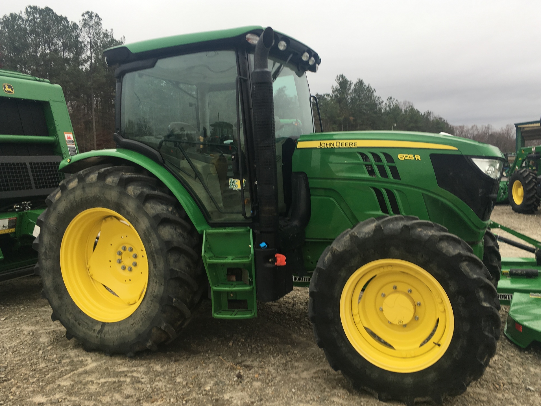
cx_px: 274
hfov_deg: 58.3
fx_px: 484
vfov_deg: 45.4
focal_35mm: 31
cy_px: 198
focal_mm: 4.15
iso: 25
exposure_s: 1/279
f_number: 2.2
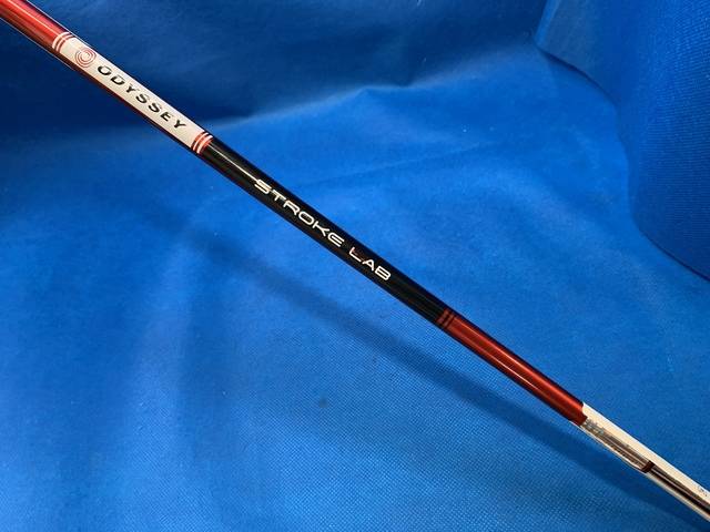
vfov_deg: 53.1
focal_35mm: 26
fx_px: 533
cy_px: 266
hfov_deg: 67.3
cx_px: 355
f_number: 1.8
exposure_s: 1/60
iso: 125
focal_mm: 4.25
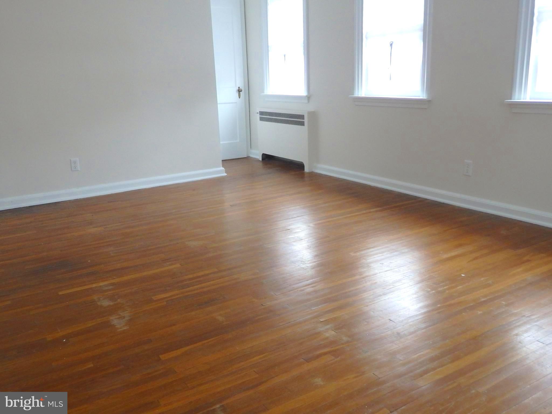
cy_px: 207
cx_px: 276
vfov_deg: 46.8
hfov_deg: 60.0
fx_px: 478
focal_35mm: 30
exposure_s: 1/30
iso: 400
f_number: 3.3
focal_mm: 5.5
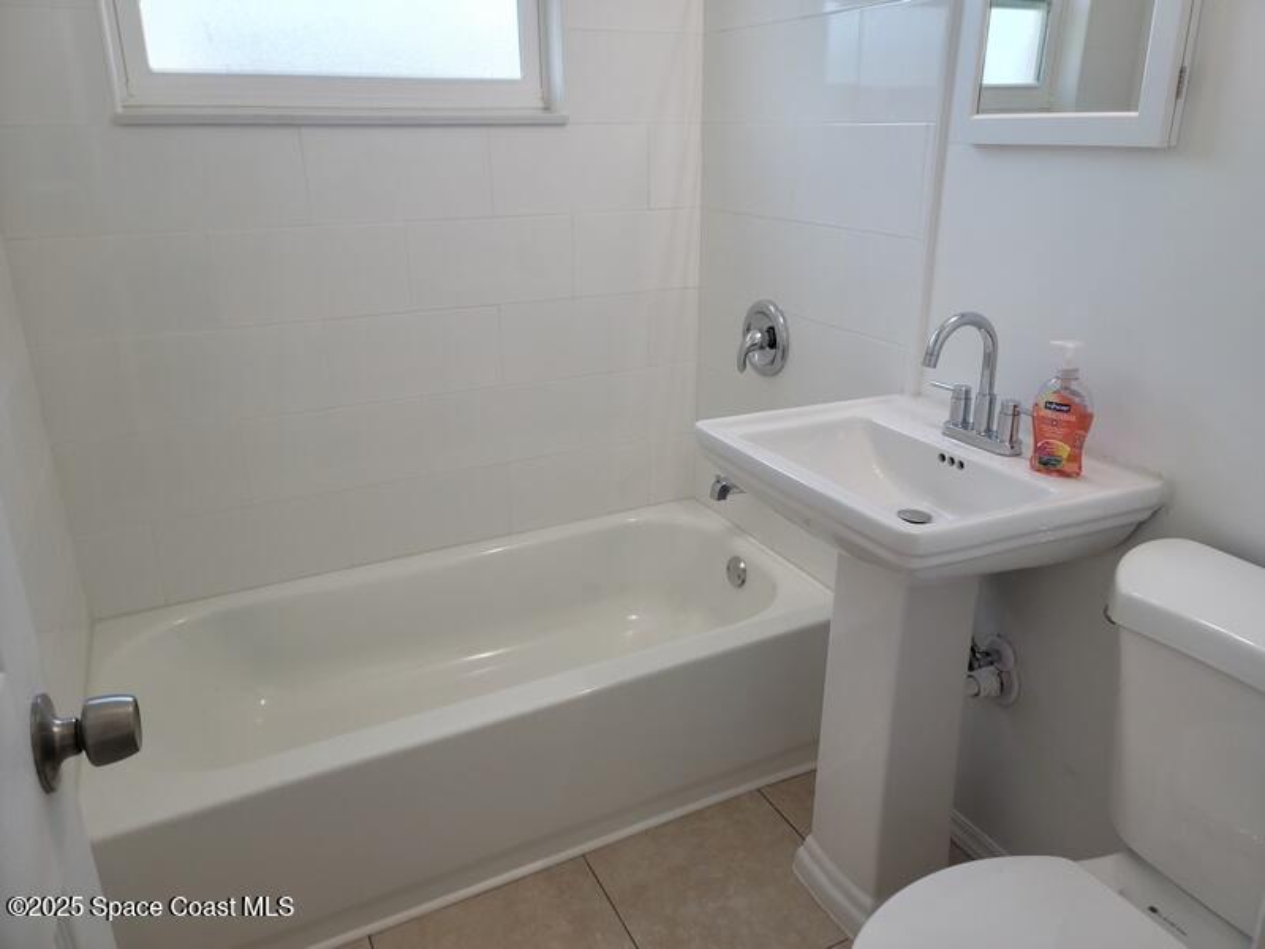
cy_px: 474
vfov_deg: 54.9
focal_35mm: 25
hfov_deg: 69.4
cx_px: 632
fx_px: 914
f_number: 1.8
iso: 50
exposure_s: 1/60
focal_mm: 7
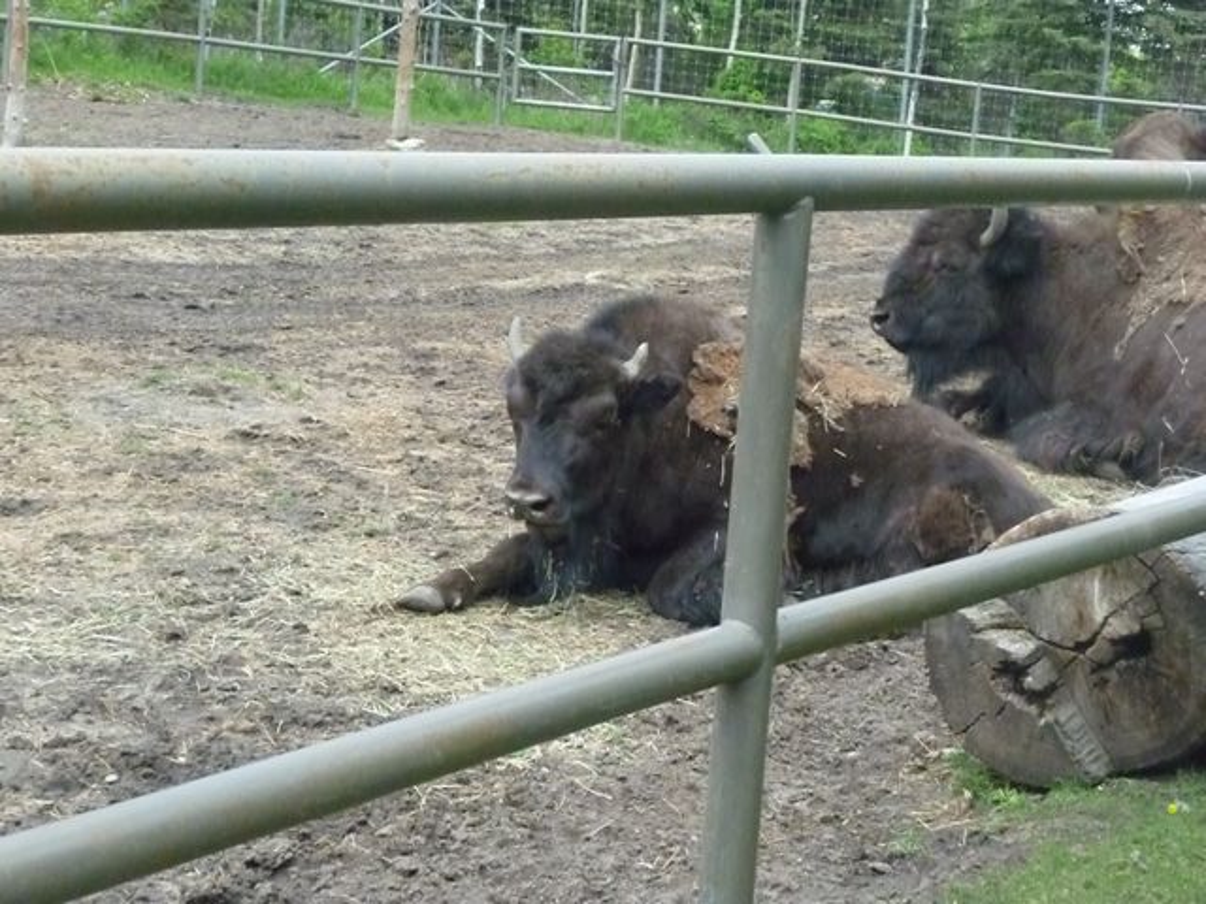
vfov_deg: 22.3
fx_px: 2299
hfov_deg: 29.4
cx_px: 603
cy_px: 452
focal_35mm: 66
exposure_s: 1/200
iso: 1600
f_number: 14
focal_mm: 11.8
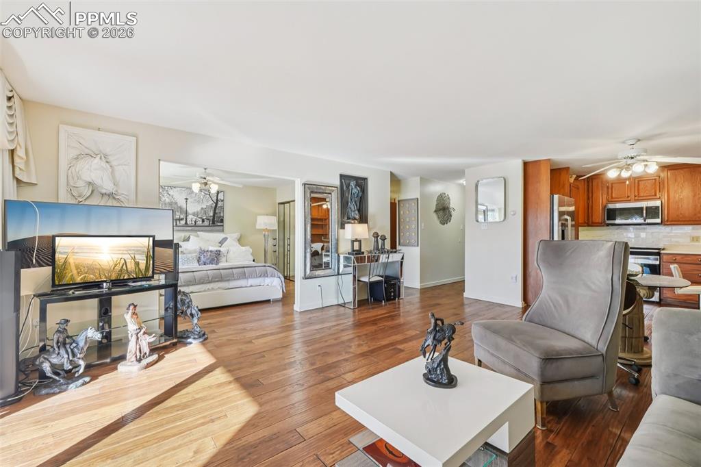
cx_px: 350
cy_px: 234
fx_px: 292
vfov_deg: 77.3
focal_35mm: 15
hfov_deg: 100.4
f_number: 8
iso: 800
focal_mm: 10
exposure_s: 1/13
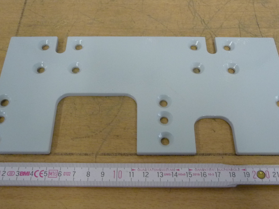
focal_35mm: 36
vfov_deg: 39.6
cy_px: 106
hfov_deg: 51.4
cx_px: 138
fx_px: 290
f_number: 3.3
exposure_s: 1/30
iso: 400
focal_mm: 4.7
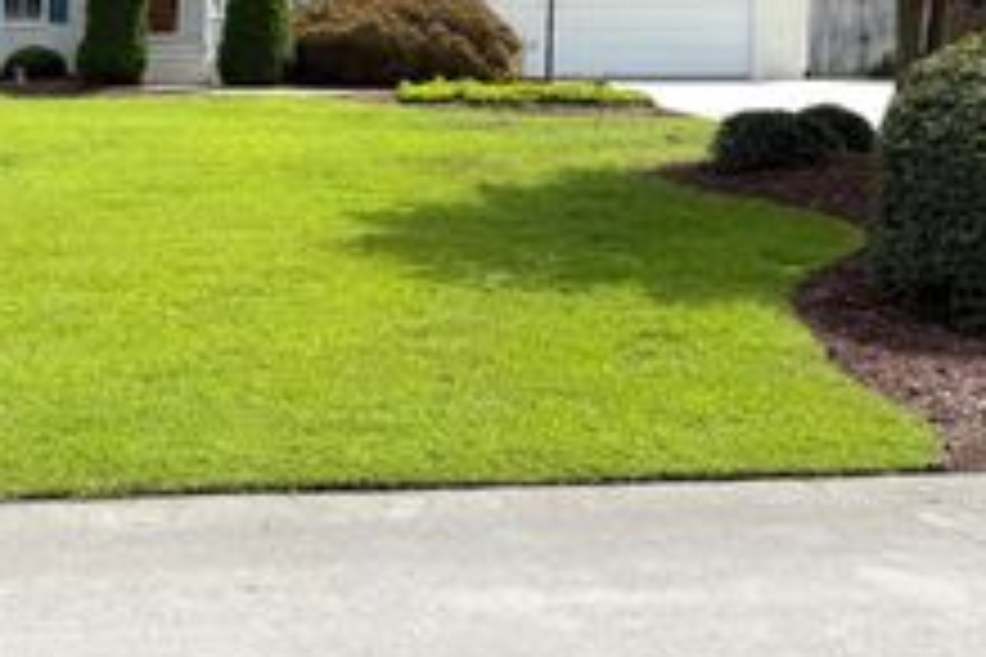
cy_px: 88
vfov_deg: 23.3
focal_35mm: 57
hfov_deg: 33.5
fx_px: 1561
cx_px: 135
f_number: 1.78
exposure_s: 1/4673
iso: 80
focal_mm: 6.76
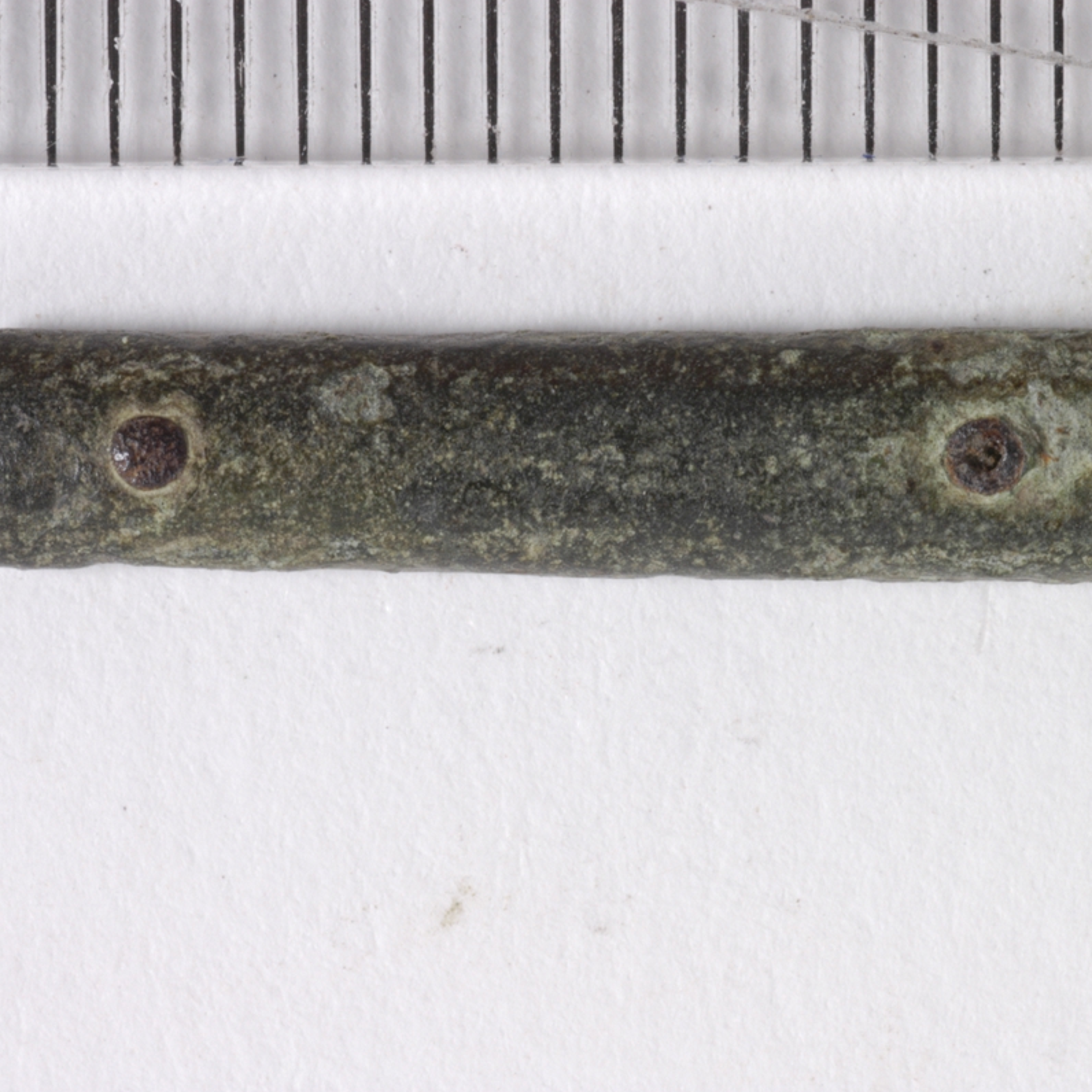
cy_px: 546
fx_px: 3770
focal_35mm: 106
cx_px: 656
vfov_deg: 16.5
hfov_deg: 16.5
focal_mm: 55
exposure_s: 1/100
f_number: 29
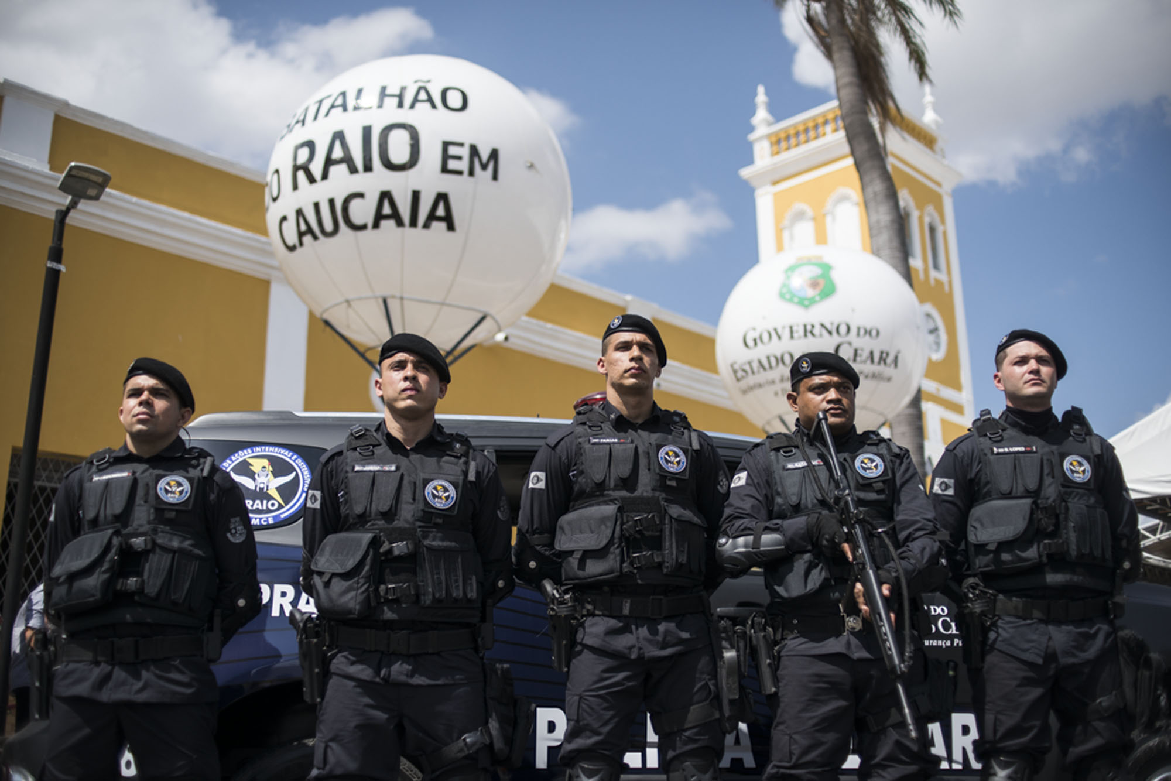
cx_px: 586
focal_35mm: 35
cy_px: 390
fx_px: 1139
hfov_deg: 54.4
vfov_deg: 37.9
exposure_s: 1/8000
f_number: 2
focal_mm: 35
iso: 100
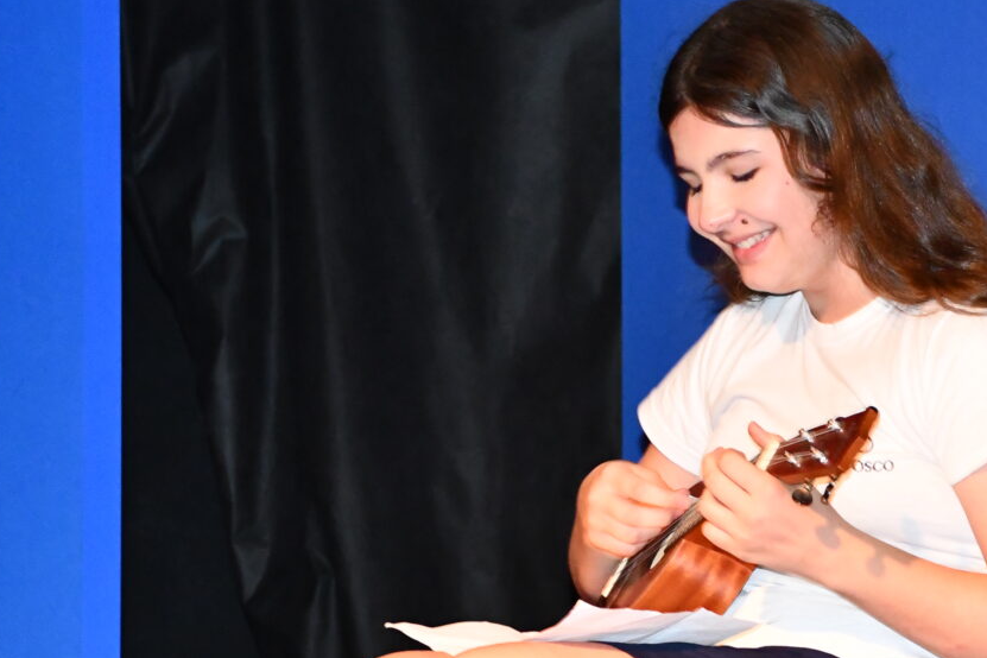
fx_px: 5894
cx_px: 742
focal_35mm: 215
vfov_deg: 6.4
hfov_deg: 9.6
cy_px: 701
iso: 4000
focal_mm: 62
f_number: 5
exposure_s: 1/60
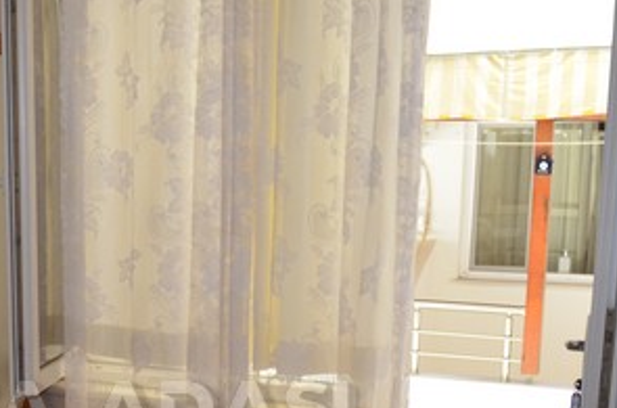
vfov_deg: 20.1
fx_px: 1111
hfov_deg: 30.0
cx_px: 92
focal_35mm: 65
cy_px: 423
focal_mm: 18
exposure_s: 1/200
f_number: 6.7
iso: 1000
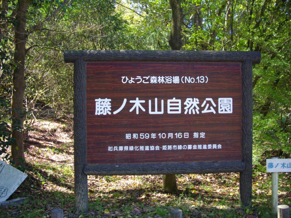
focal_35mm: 37
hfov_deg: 50.1
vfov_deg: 38.7
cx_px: 146
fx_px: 311
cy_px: 109
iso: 114
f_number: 2.8
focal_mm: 6.2
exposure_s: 1/125
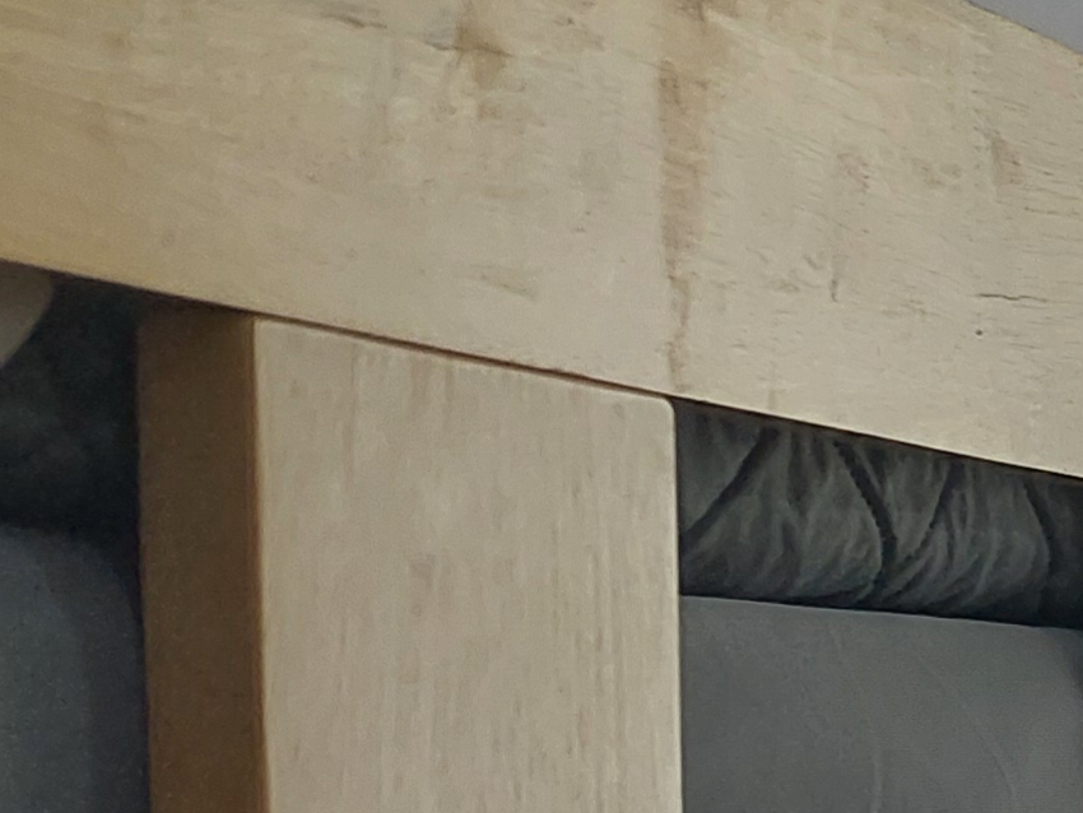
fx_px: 4256
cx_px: 2762
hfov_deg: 11.5
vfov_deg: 10.4
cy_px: 1374
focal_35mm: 136
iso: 50
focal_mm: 5.23
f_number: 1.8
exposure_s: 1/60
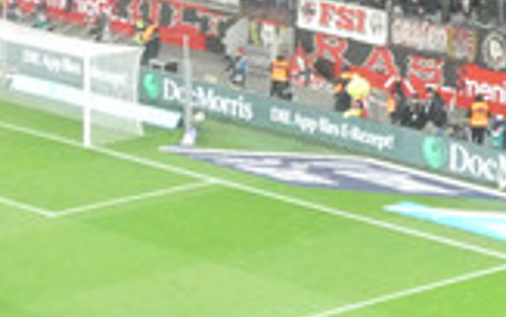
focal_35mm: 208
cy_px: -320
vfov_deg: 6.1
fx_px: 2869
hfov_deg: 10.0
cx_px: 463
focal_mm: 9
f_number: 4.1
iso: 640
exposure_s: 1/80
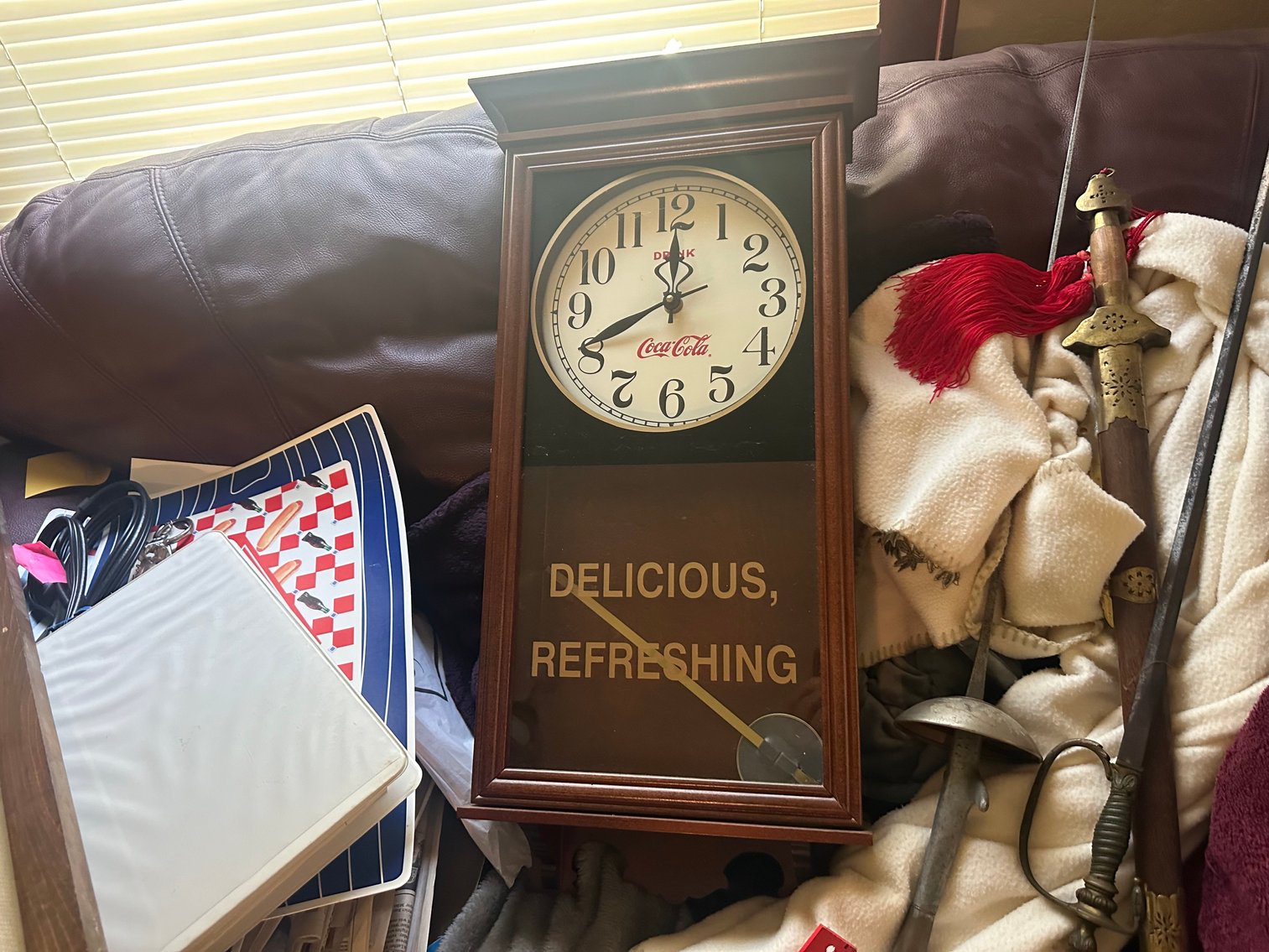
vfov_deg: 56.8
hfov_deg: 71.6
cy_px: 476
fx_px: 880
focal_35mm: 24
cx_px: 634
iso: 640
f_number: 1.78
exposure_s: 1/40
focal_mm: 6.86
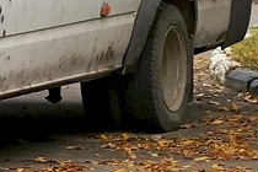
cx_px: -199
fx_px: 3547
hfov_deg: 4.1
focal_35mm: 495
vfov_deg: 2.8
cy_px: -220
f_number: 5.6
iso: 400
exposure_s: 1/640
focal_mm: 55
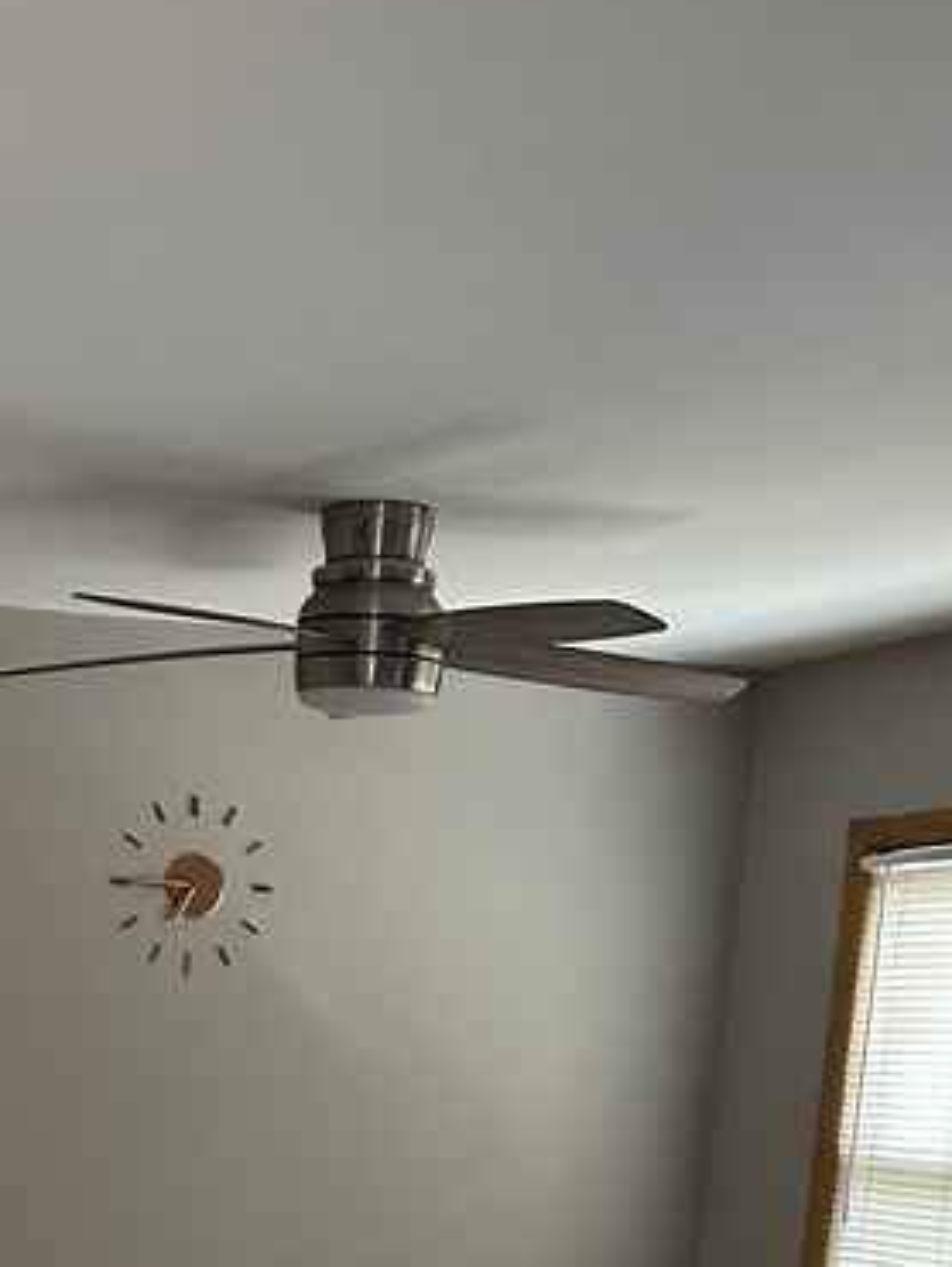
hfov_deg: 20.7
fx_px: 2564
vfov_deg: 23.3
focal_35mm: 70
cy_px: 1801
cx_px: 127
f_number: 1.78
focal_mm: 6.86
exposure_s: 1/60
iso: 250
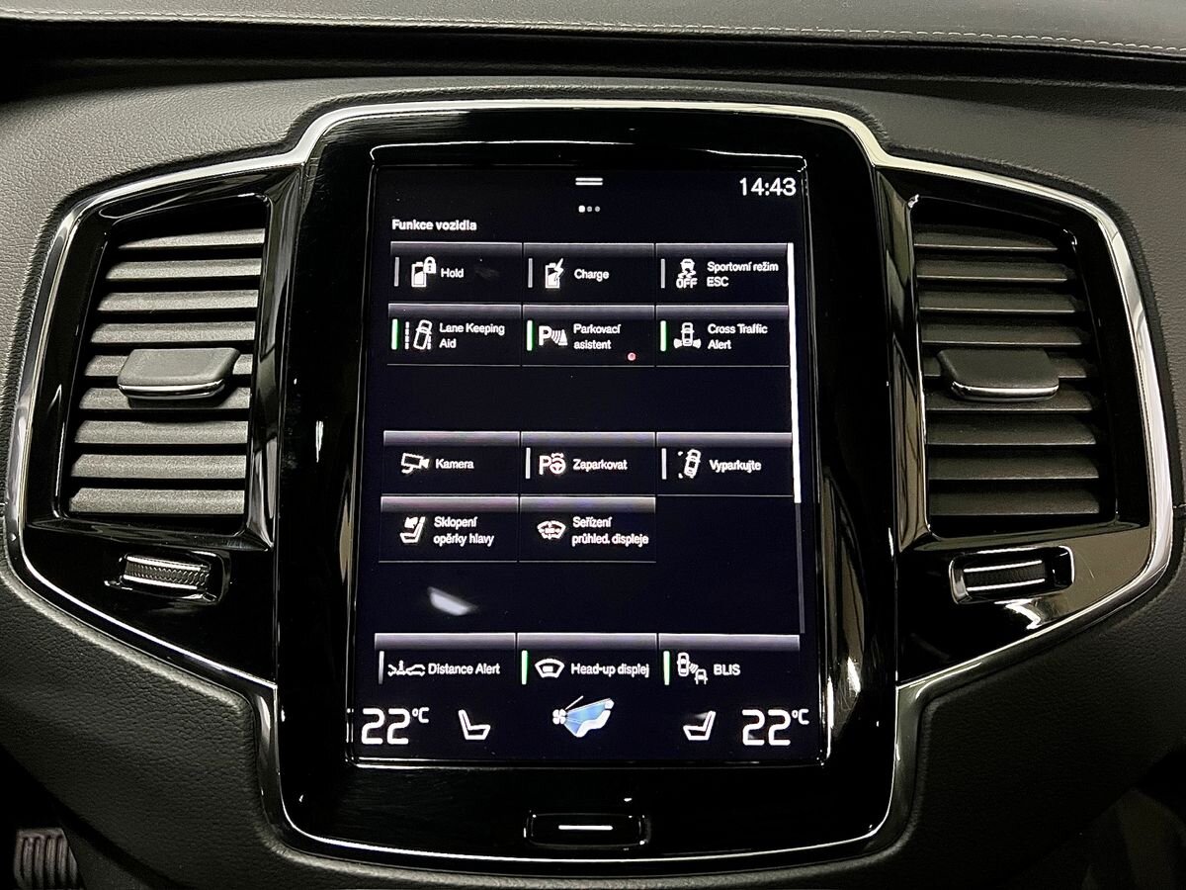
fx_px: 891
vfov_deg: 53.1
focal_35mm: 26
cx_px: 593
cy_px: 445
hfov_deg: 67.3
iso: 800
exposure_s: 1/30
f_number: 1.5
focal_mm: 5.7
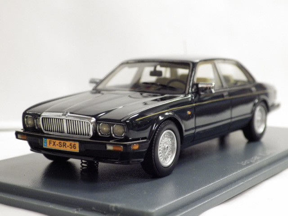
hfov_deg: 27.4
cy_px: 108
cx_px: 144
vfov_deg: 20.7
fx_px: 591
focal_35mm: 71
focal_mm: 12.8
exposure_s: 1/40
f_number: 4.2
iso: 800
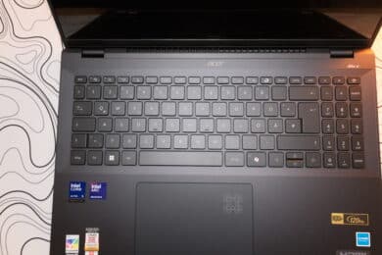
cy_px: 128
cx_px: 191
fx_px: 361
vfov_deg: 38.9
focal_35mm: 34
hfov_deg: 55.8
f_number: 7.1
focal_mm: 22.7
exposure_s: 1/45
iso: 3200
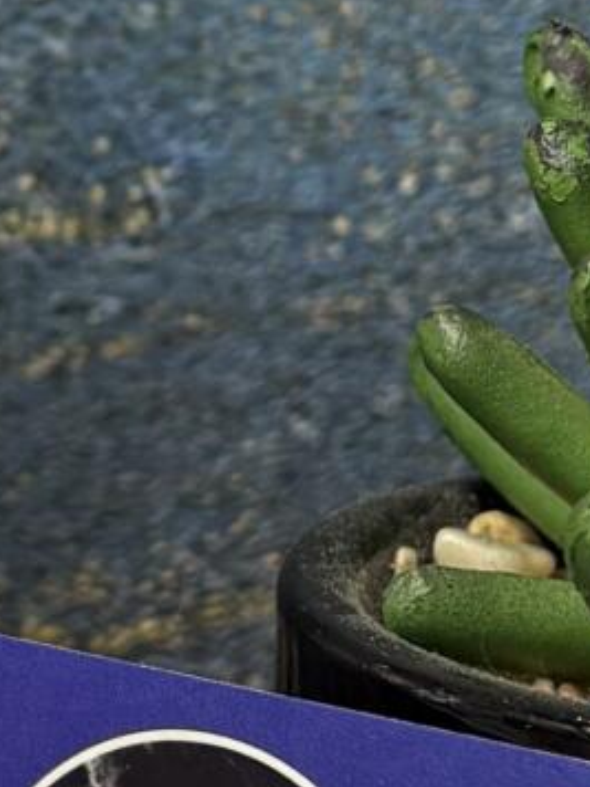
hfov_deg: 7.8
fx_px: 4250
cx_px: -192
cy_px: 190
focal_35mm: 187
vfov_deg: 10.6
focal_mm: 5.96
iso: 125
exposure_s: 1/60
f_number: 1.6
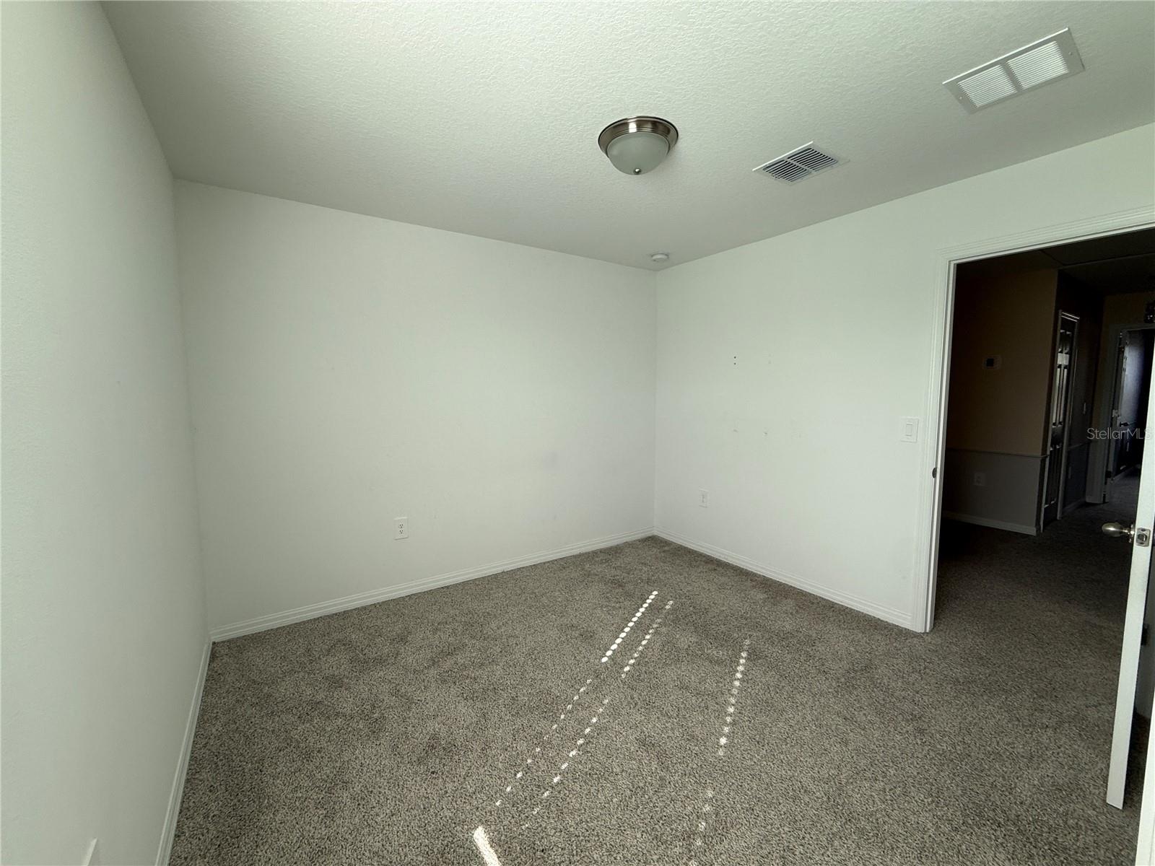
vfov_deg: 85.7
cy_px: 433
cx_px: 578
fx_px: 467
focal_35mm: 14
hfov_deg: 102.1
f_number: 2.2
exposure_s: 1/99
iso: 50
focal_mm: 2.22
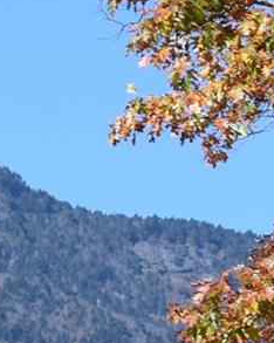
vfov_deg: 3.6
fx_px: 5493
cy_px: 623
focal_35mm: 541
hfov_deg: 2.8
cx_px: -765
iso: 200
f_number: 8
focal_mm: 55
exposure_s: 1/250
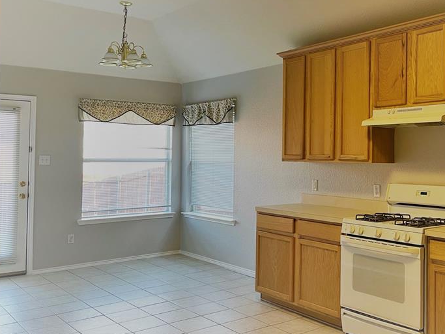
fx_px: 501
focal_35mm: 39
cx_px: 314
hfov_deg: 46.7
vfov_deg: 36.8
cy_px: 150
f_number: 1.6
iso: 125
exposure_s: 1/60
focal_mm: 5.1
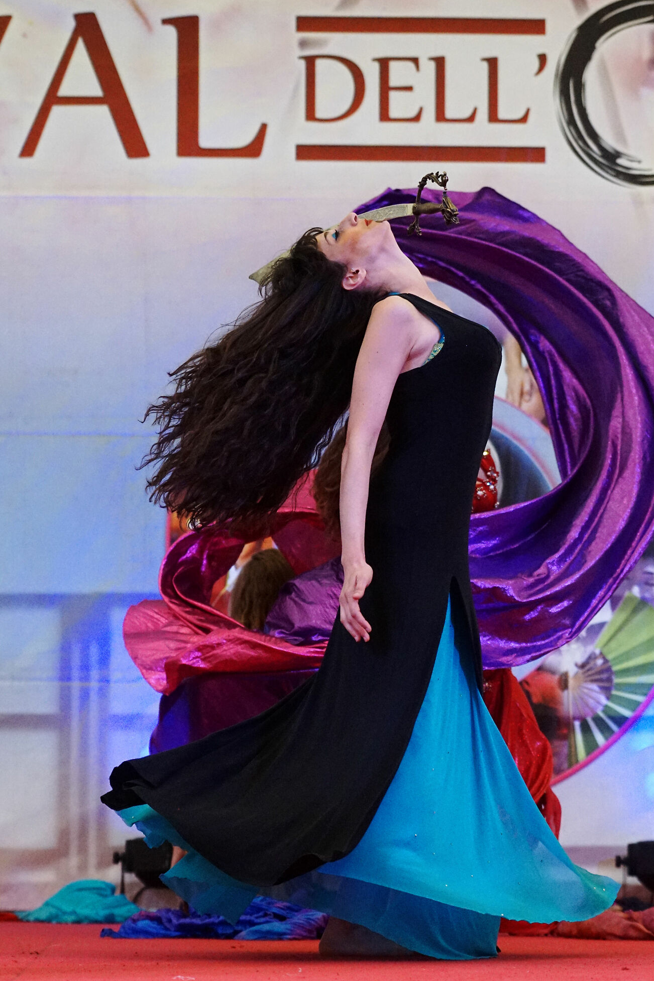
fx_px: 3515
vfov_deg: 15.9
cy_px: 549
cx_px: 378
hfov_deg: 10.6
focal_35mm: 129
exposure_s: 1/2000
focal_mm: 70
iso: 3200
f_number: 3.2
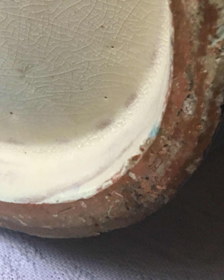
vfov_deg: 21.8
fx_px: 655
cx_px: -32
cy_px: -82
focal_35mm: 79
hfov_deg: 18.6
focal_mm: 4.15
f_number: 2.2
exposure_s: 1/33
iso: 160
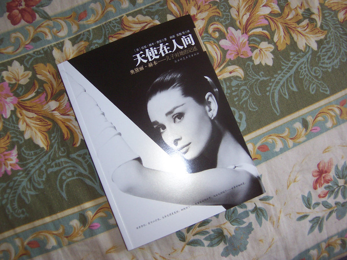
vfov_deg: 39.7
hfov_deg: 51.4
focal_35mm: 36
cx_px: 174
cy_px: 130
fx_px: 361
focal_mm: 5.6
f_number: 2.8
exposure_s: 1/60
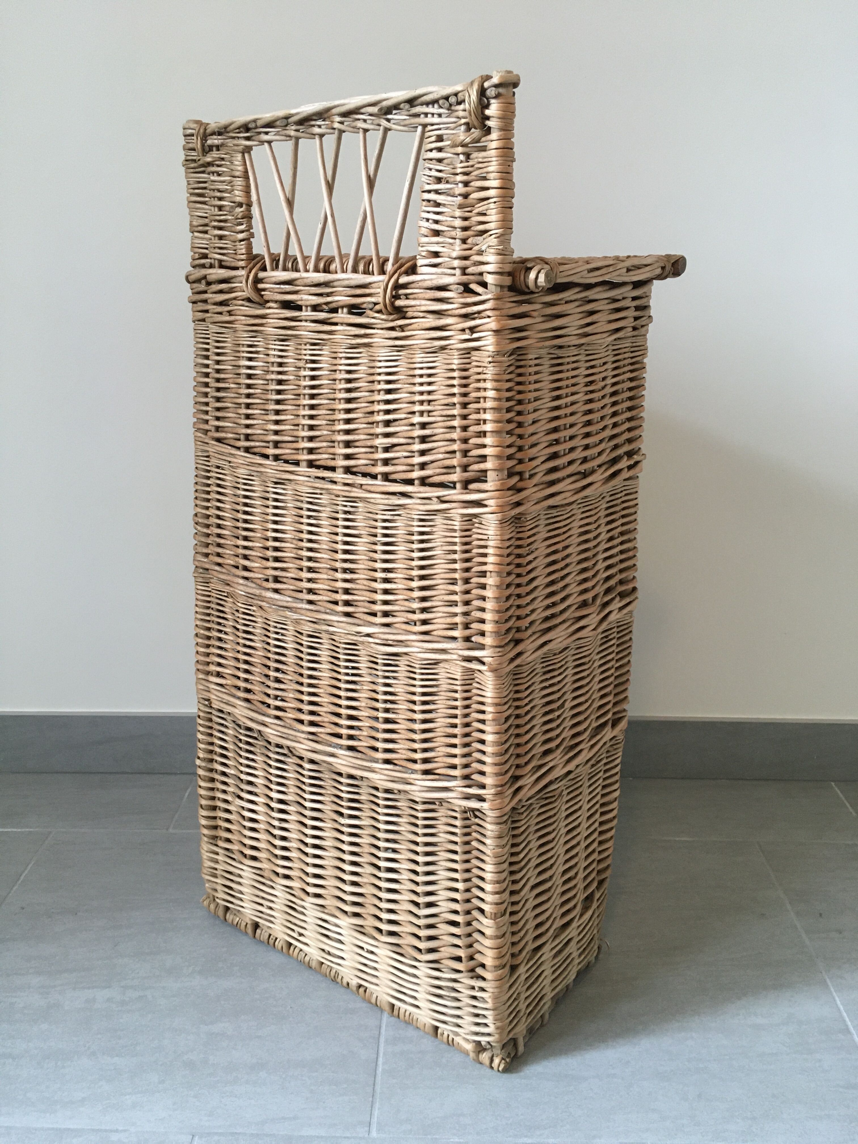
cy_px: 572
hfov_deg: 48.2
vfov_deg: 61.7
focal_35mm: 29
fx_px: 958
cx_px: 429
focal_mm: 4.15
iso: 160
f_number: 2.2
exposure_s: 1/33
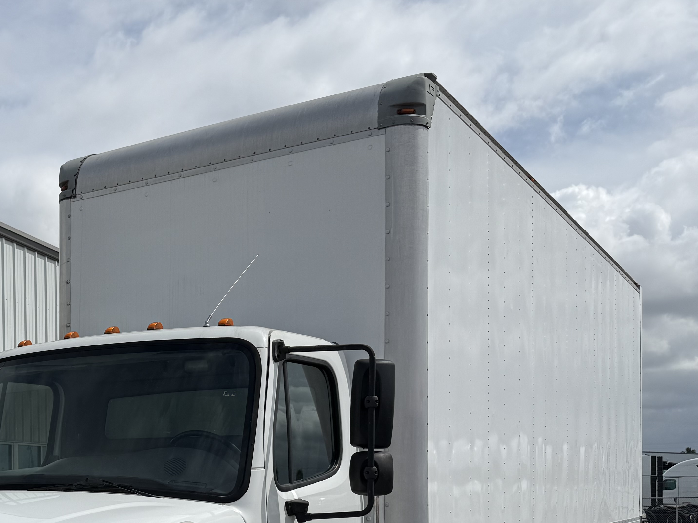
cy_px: 455
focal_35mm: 48
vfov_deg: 29.2
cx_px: 72
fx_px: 968
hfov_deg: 37.1
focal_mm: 6.76
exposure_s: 1/11905
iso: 80
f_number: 1.78
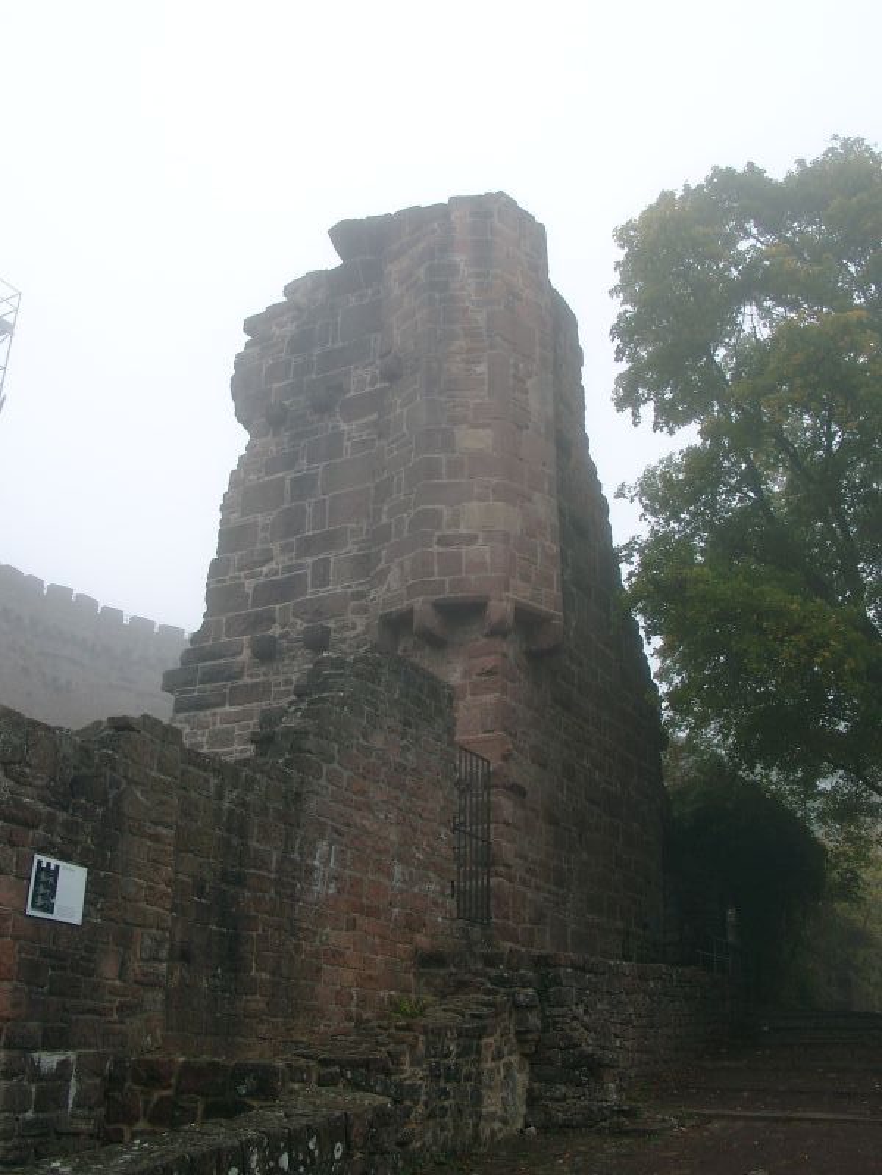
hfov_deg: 41.8
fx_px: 1155
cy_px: 588
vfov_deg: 54.0
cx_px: 441
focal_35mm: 34
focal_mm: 7.13
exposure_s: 1/281
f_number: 4
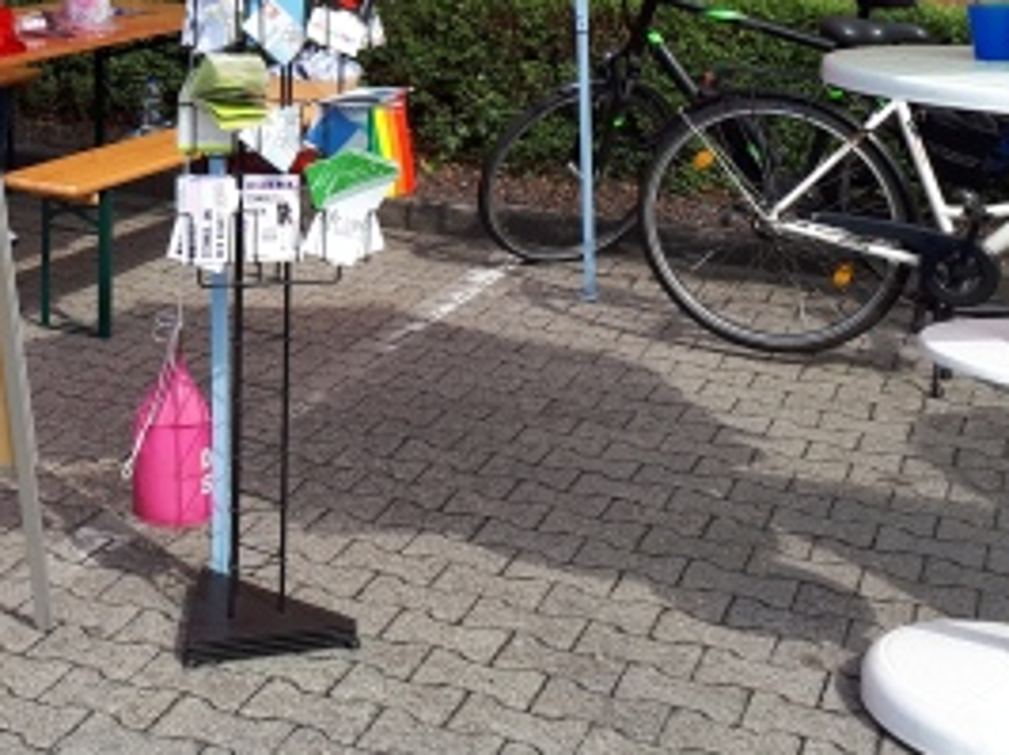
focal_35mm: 65
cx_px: -95
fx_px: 1893
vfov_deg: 21.0
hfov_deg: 27.4
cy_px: -144
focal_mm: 3.6
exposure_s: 1/673
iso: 40
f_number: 1.9
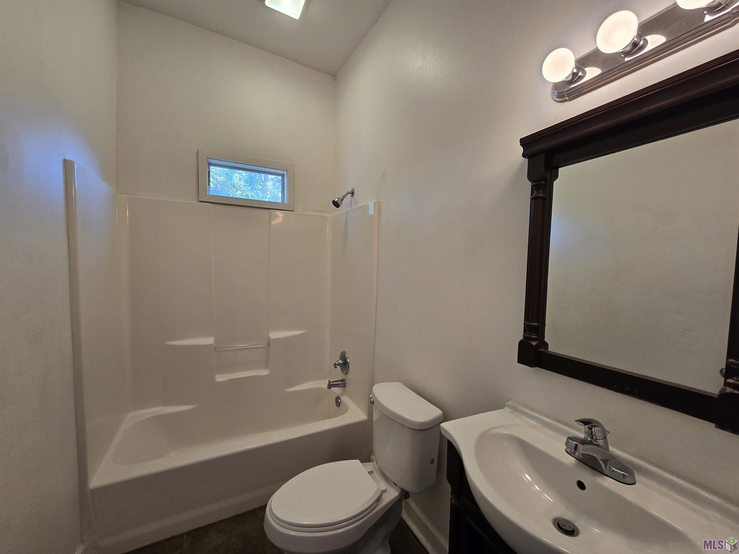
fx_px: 278
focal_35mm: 13
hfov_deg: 106.2
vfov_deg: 89.9
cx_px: 370
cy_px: 277
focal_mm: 2.2
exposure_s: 1/60
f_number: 2.2
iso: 125
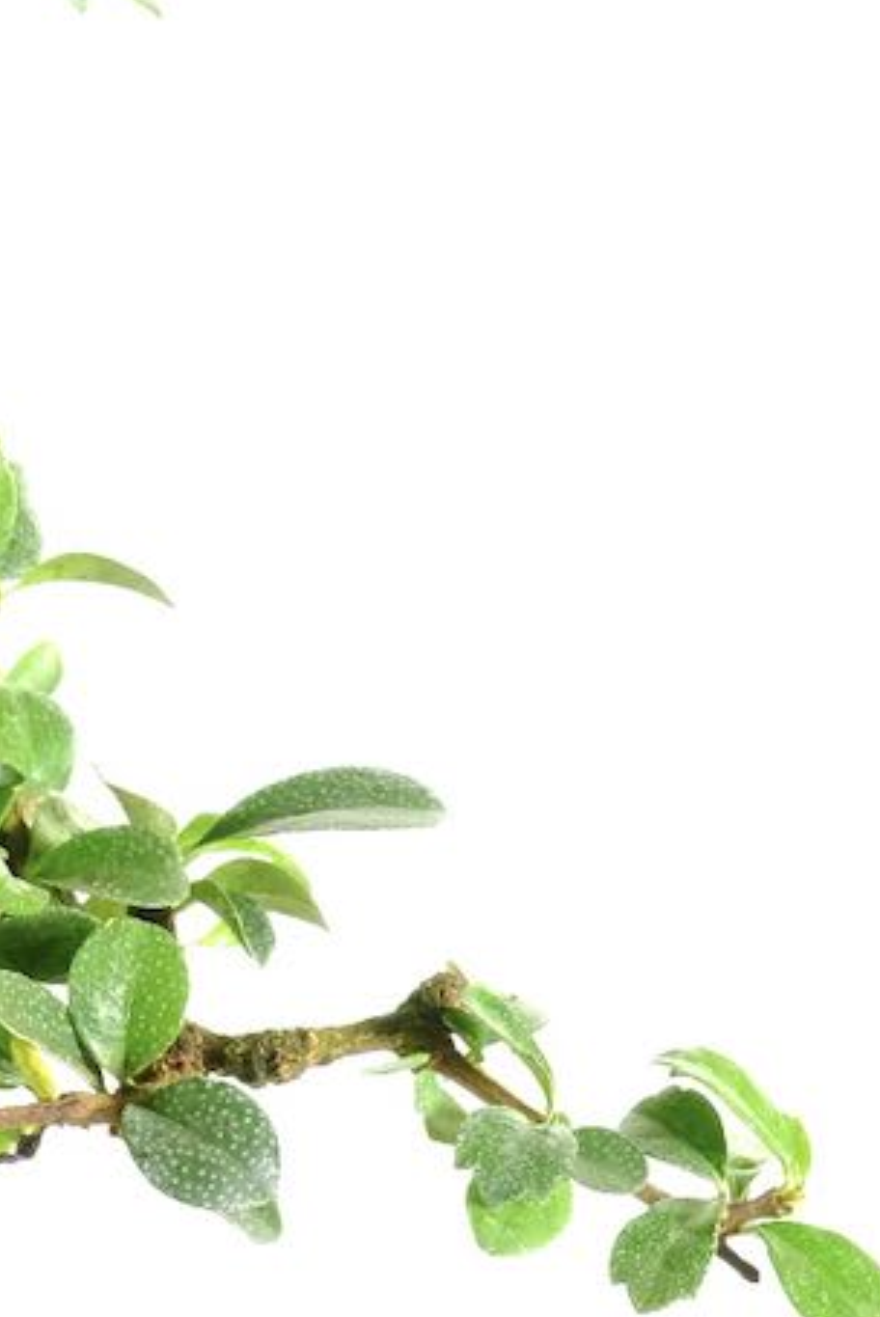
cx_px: -206
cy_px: 808
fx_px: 9372
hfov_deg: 5.4
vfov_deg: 8.0
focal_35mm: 256
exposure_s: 1/25
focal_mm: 60.8
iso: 2500
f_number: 9
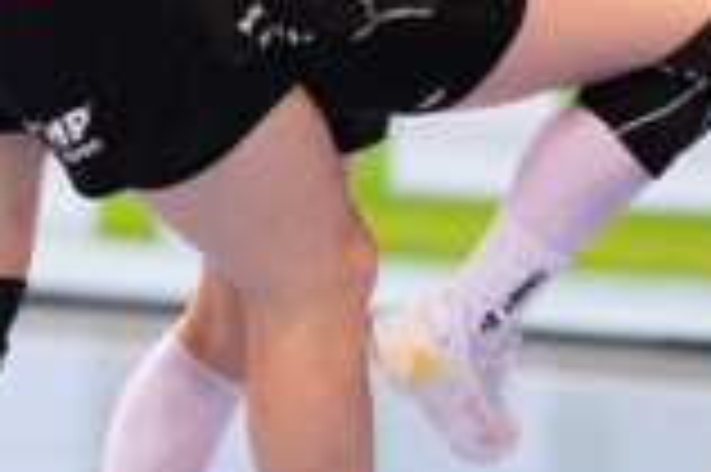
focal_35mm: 684
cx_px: 270
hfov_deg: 3.0
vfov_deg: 2.0
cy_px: -205
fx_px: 13495
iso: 2000
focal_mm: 135
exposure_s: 1/1600
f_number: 1.8
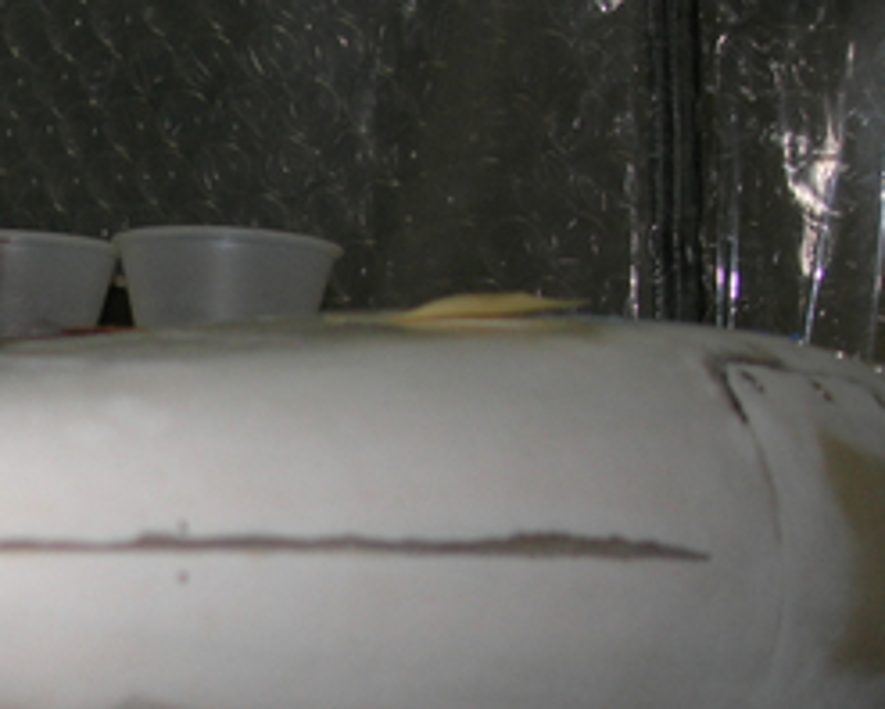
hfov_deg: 18.8
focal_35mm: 96
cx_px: -190
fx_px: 2516
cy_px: 534
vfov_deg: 16.0
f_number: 2.8
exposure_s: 1/60.1
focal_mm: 7.8
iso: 64
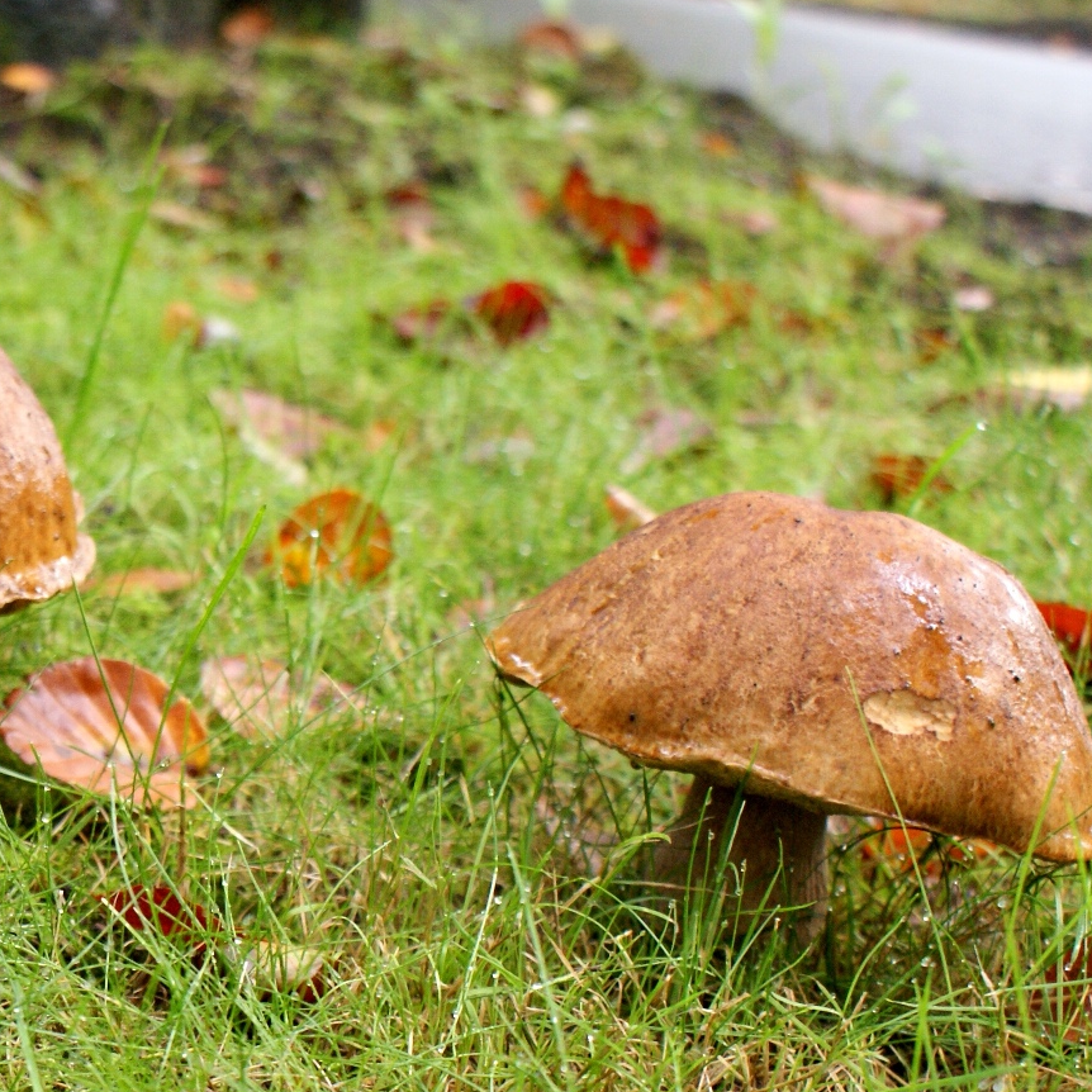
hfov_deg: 19.4
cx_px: -90
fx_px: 3069
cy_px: 728
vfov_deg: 20.1
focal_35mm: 86
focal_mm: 30
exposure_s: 1/60
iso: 400
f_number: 5.6
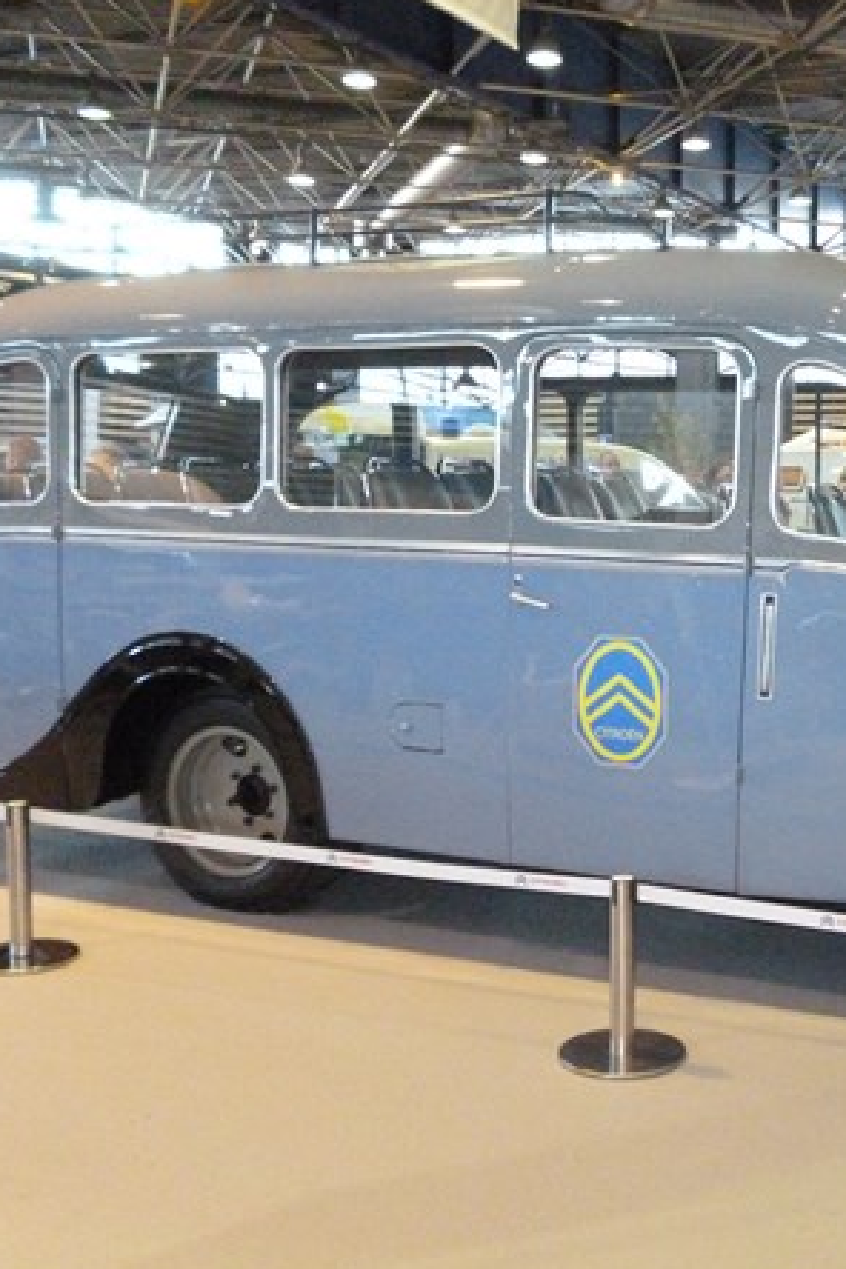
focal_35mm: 42
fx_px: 1480
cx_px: 700
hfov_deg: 30.9
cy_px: 663
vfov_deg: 46.4
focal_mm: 5
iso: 1000
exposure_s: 1/60
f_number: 3.1
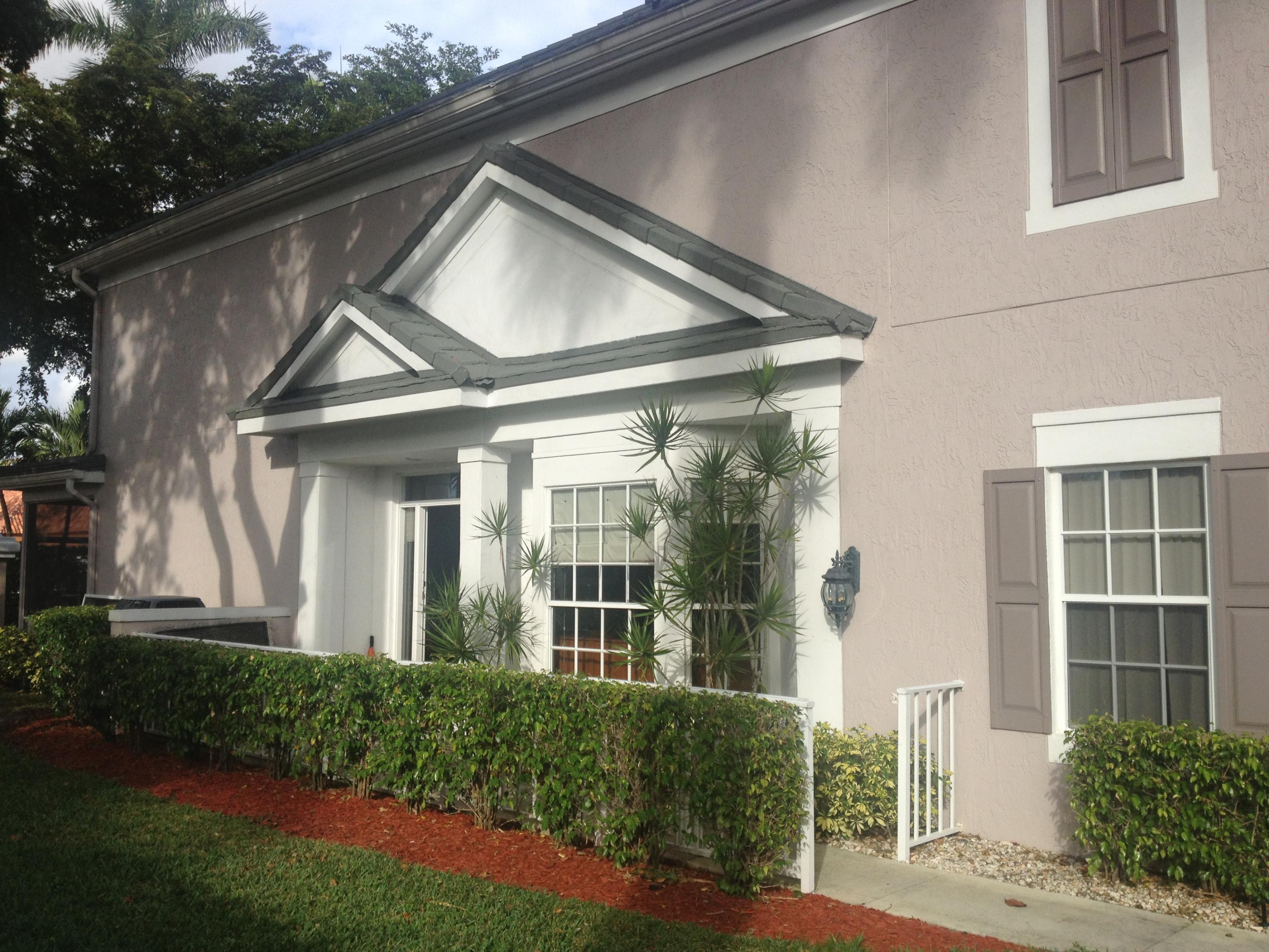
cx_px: 634
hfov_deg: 52.6
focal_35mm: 35
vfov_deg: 40.7
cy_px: 476
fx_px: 1283
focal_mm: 4.28
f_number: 2.4
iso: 50
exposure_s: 1/1284
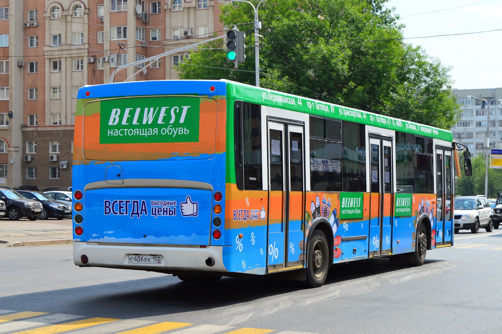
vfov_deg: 22.6
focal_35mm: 60
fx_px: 836
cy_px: 167
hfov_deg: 33.4
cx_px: 251
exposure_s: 1/500
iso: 400
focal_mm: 40
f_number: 11
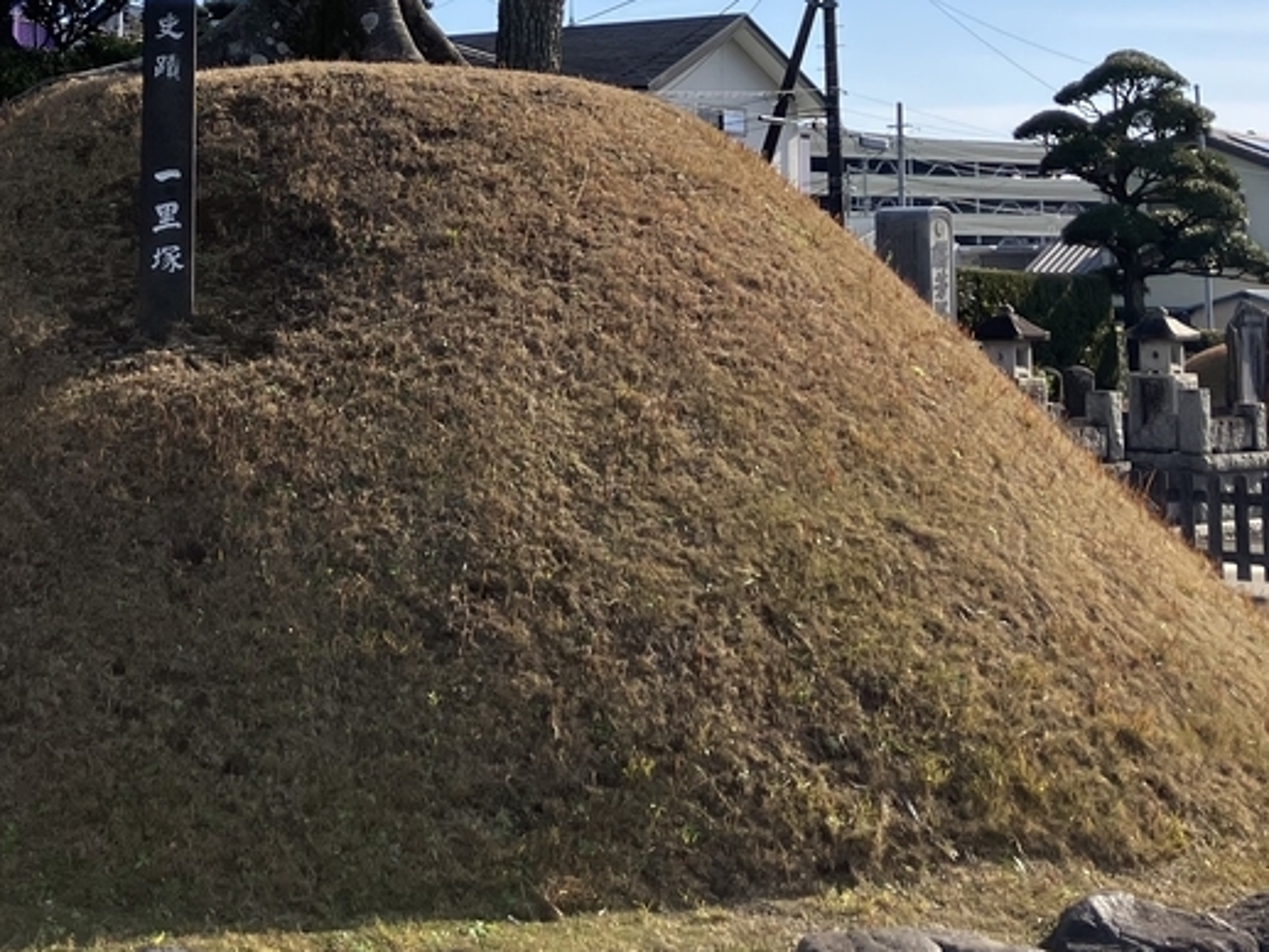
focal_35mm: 65
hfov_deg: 29.1
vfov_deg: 21.7
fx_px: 2383
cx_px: 228
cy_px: -34
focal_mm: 3.99
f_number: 1.8
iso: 32
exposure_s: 1/2433
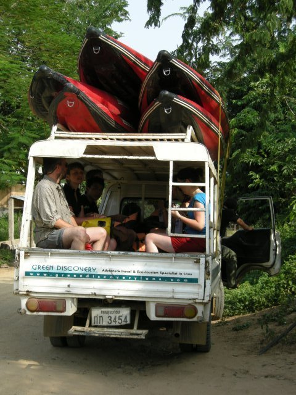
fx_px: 707
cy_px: 198
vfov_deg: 31.2
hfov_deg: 23.7
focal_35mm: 62
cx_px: 148
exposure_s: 1/185
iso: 64
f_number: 4.9
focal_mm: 12.9
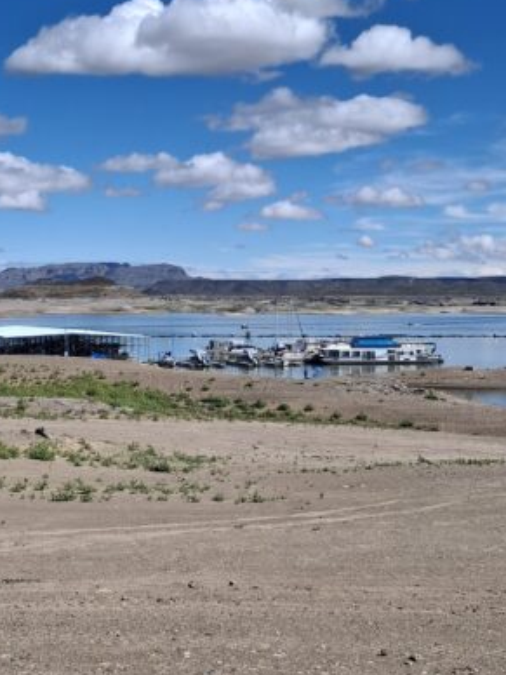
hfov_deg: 22.1
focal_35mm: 66
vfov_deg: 29.4
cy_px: 364
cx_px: 148
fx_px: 1286
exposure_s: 1/2667
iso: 32
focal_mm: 4.69
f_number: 1.8
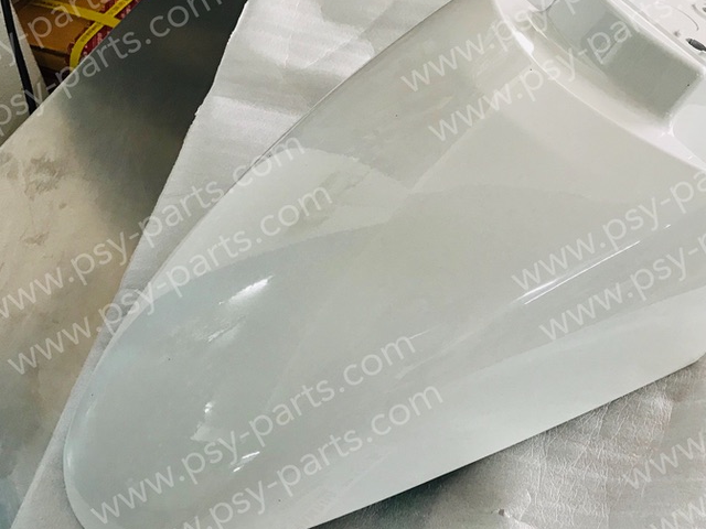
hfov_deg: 44.6
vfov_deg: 34.2
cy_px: 331
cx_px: 424
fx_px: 857
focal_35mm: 42
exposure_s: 1/17
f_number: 1.8
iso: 40
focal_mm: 3.99
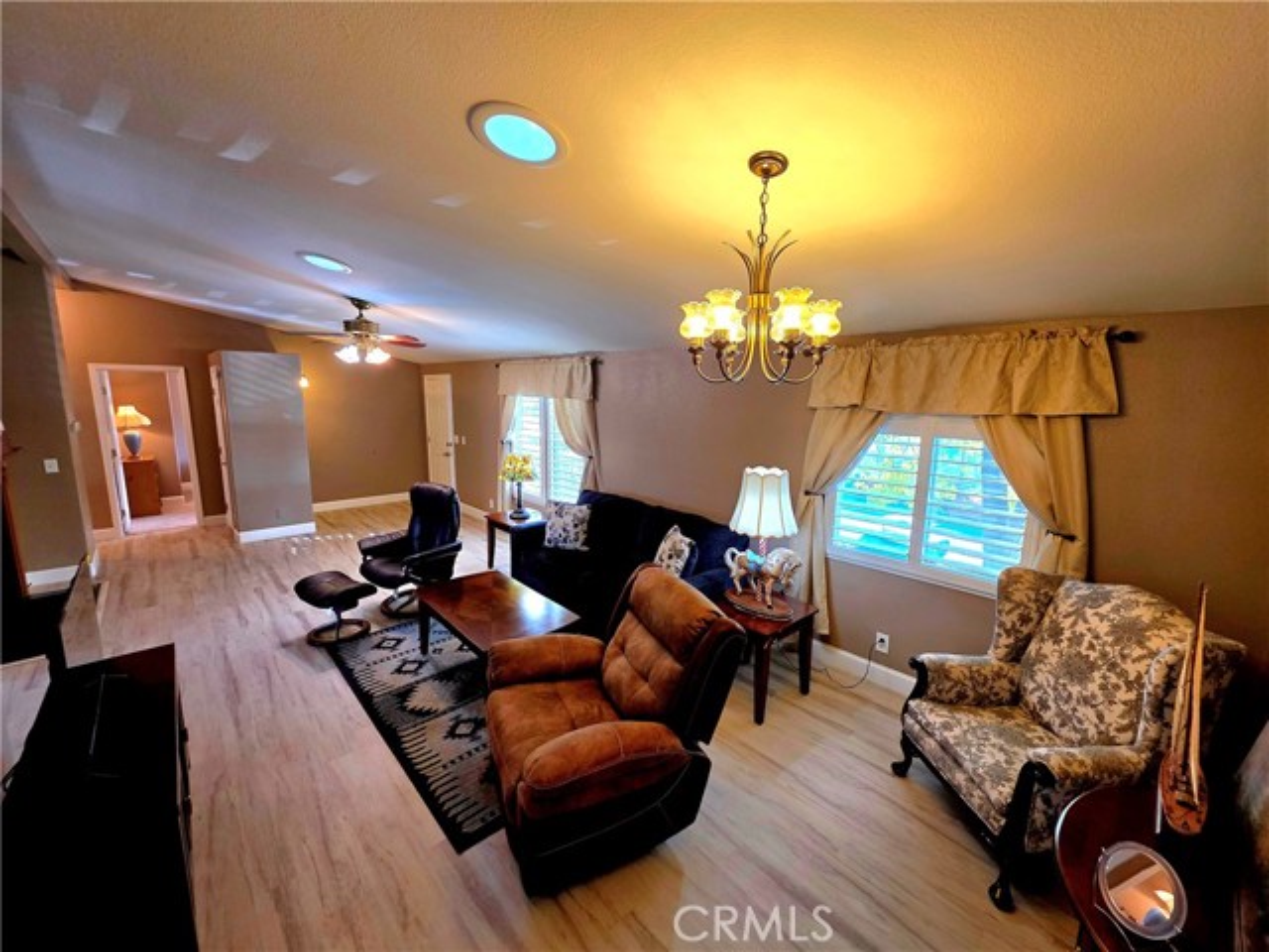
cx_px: 634
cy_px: 476
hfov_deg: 106.2
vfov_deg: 89.9
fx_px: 477
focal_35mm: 13
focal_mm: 2.2
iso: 160
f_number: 1.9
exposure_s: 1/120
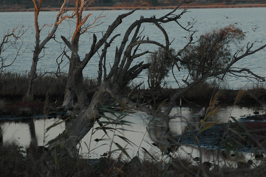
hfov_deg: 10.3
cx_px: 143
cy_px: 59
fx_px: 1474
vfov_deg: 6.9
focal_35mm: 200
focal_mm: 95
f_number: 5.6
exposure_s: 1/125
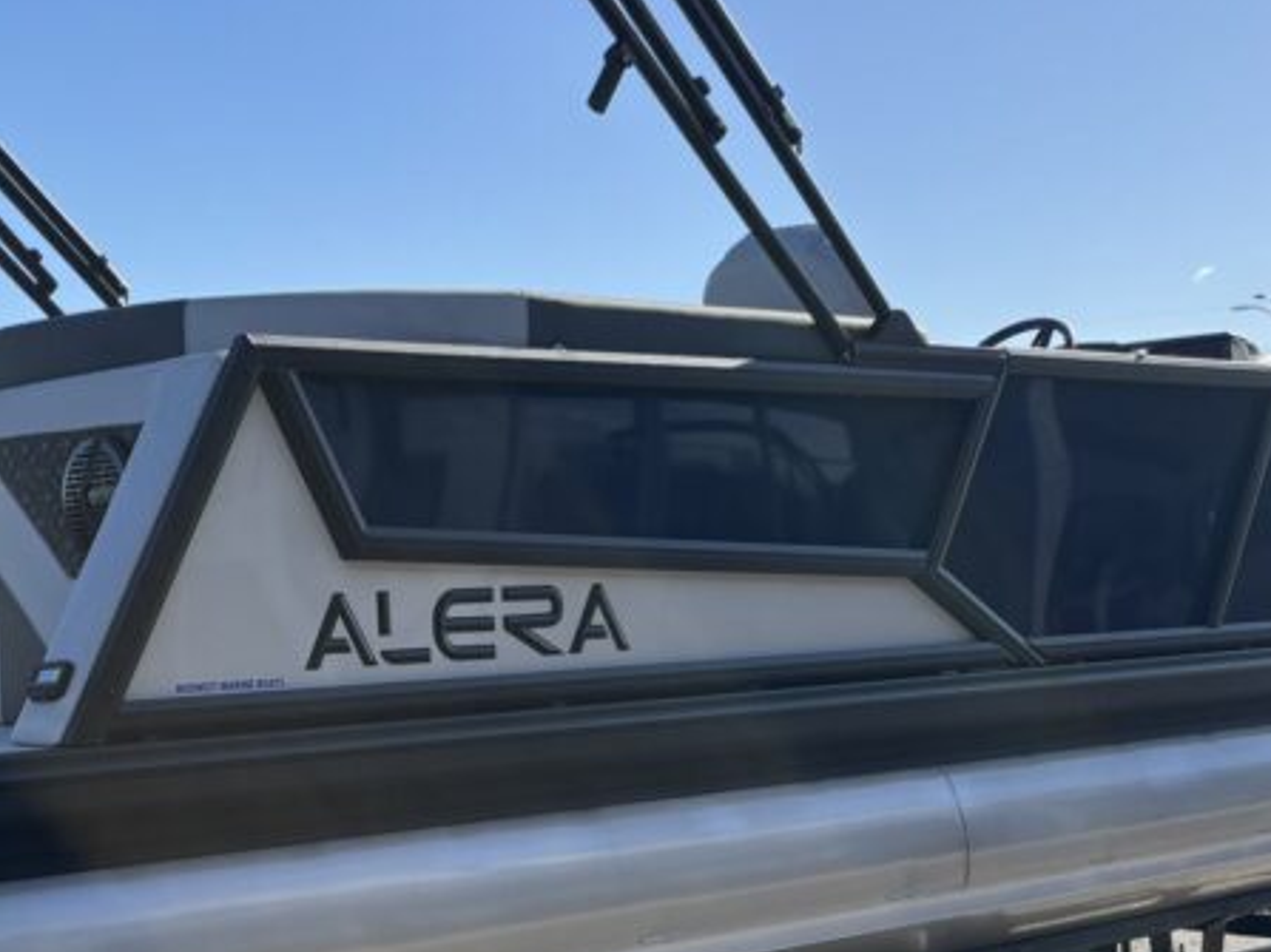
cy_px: 671
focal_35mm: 62
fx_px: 2276
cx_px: 286
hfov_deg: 30.6
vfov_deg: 23.5
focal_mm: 5.96
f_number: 1.6
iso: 50
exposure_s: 1/2710
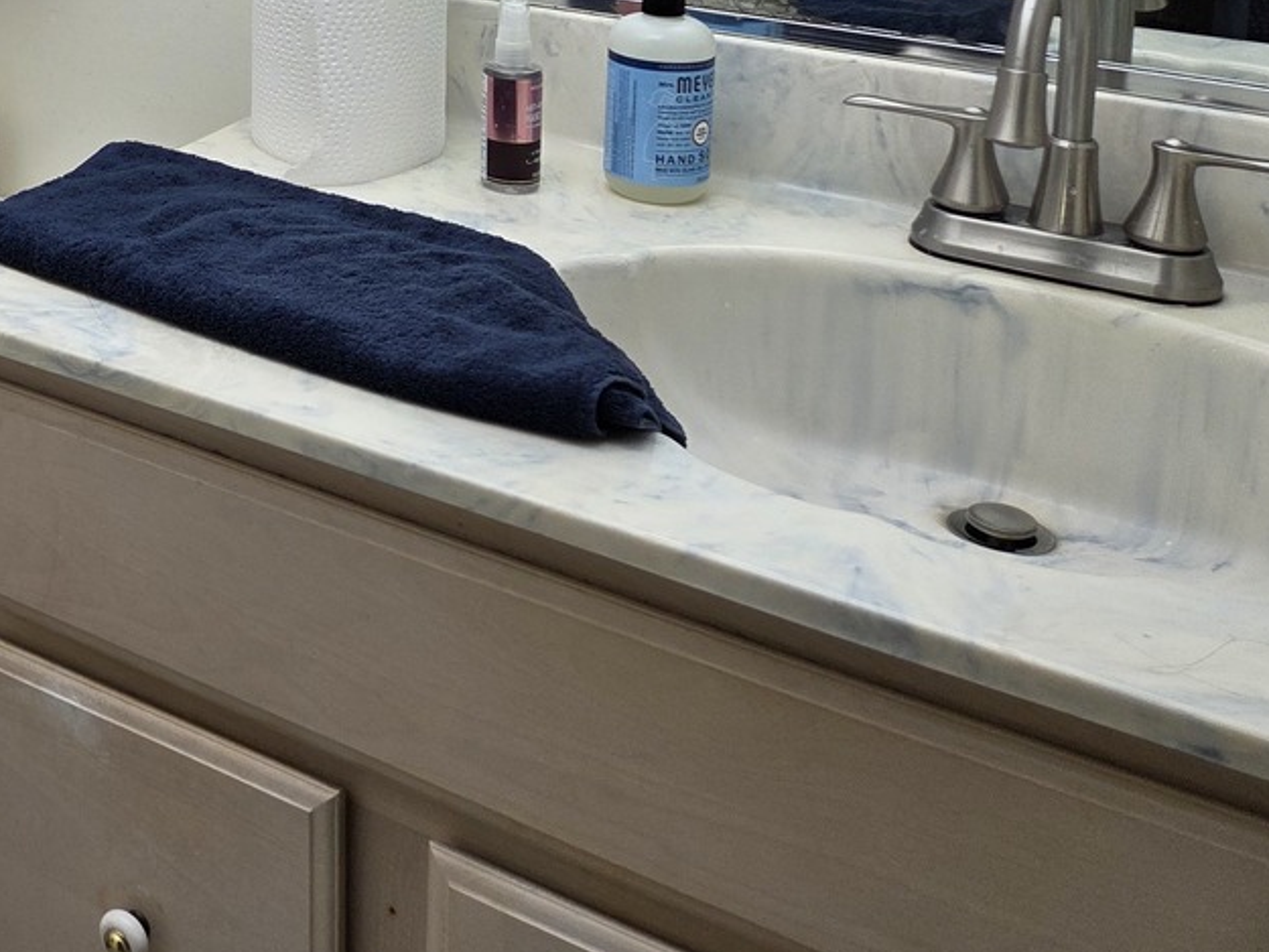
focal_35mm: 53
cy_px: -130
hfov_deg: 31.5
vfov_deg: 25.3
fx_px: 1943
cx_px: -169
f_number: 1.8
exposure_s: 1/120
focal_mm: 5.4
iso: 100
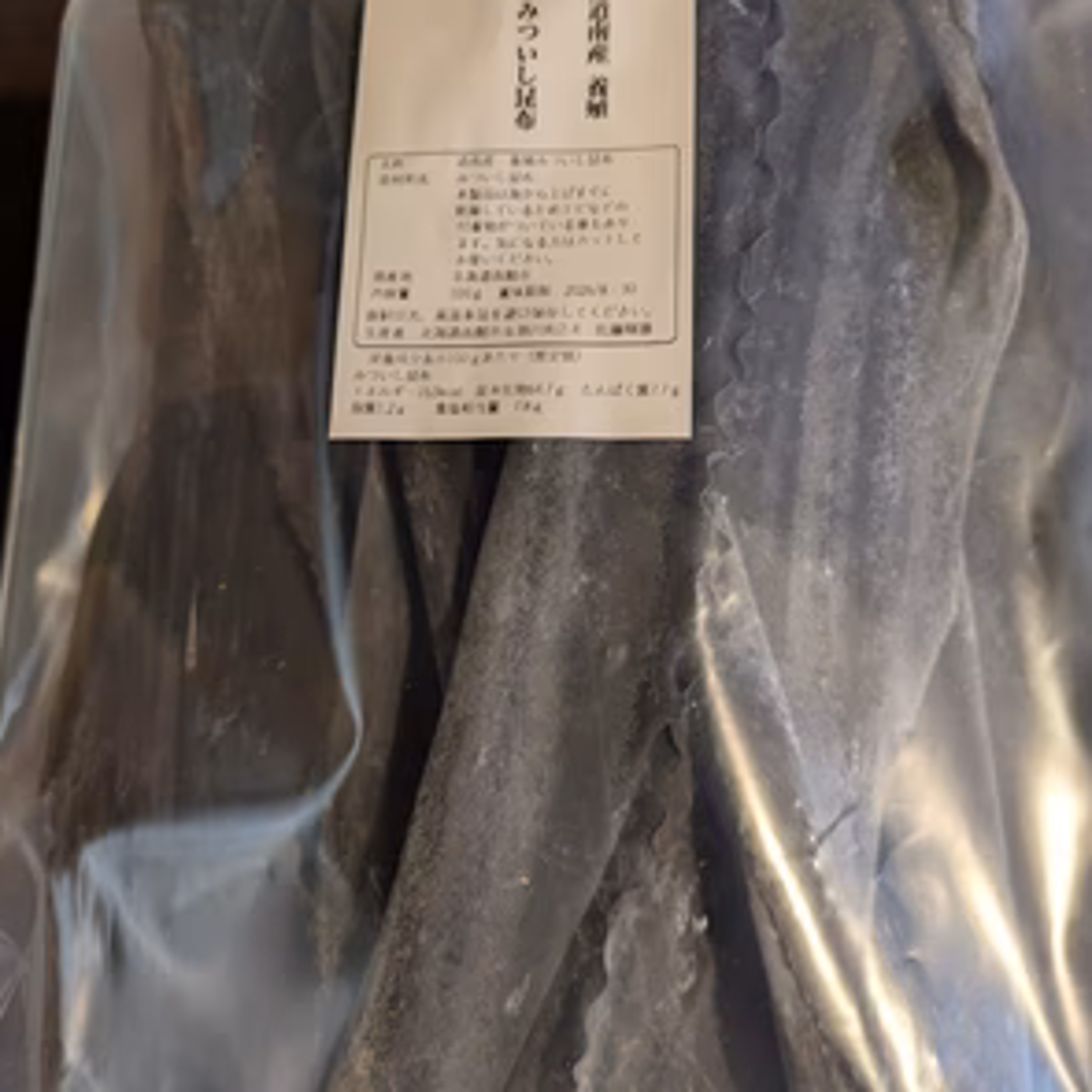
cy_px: 411
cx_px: 544
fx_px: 1071
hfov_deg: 54.0
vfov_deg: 53.5
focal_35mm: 30
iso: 142
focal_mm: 5.43
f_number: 1.89
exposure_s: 1/24
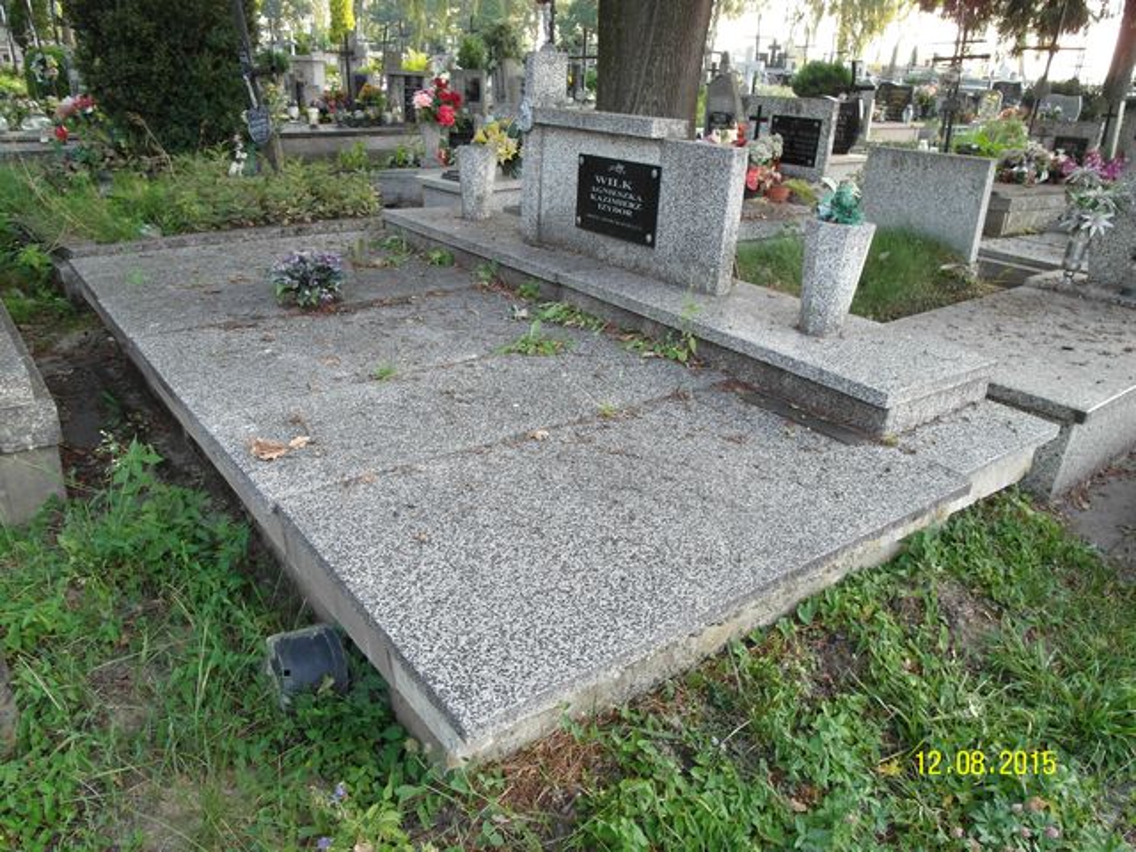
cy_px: 426
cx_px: 568
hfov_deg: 71.6
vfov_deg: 56.8
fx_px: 788
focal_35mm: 24
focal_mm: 5.2
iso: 100
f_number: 3.4
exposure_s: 1/45
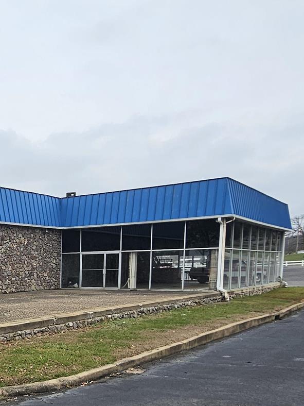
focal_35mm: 38
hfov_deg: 32.1
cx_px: -49
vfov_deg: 45.9
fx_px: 445
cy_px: 337
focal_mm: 2.2
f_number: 2.2
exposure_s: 1/694
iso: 50
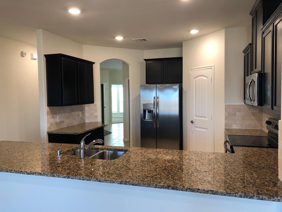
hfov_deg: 63.4
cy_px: 106
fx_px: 228
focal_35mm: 28
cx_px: 141
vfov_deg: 49.7
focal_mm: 3.99
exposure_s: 1/24
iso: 40
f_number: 1.8
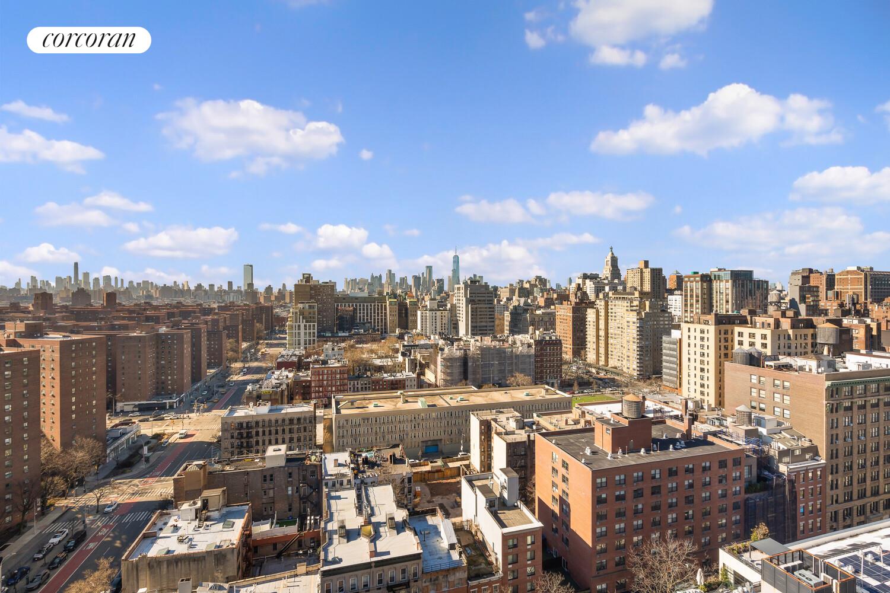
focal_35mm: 16
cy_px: 296
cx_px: 445
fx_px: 396
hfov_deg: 96.7
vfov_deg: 73.7
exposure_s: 1/320
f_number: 11
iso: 400
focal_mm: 16
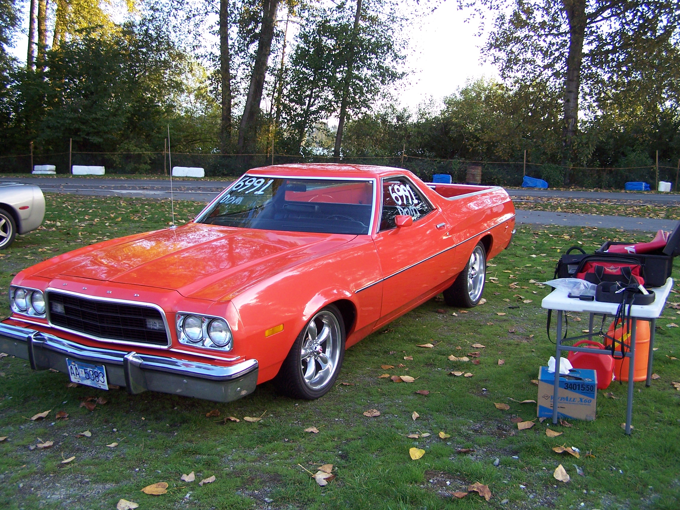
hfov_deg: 49.0
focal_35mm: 38
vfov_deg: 37.7
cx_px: 340
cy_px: 255
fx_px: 746
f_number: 2.8
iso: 80
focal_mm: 6.3
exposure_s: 1/80
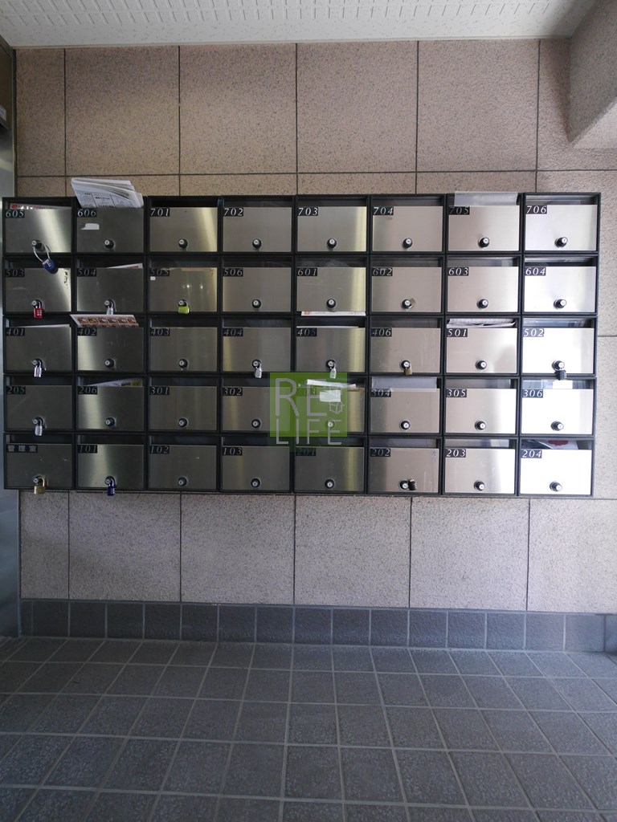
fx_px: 380
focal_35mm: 16
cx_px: 308
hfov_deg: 78.1
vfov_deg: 94.5
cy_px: 411
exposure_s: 1/60
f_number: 4
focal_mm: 8
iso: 1000
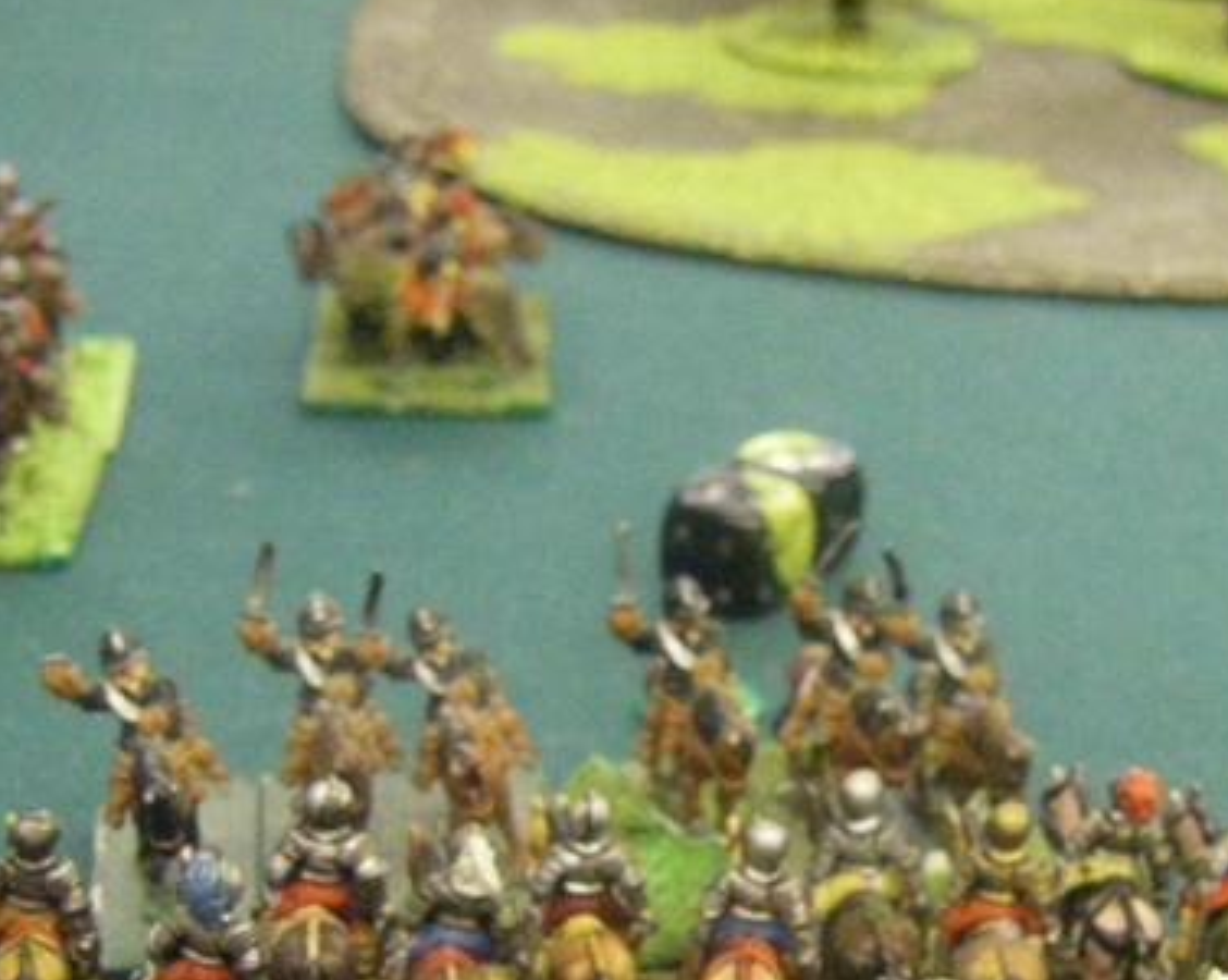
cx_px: 790
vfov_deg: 20.2
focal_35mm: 75
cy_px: 740
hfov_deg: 25.3
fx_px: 2723
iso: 800
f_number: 3.5
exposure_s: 1/20
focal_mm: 6.3
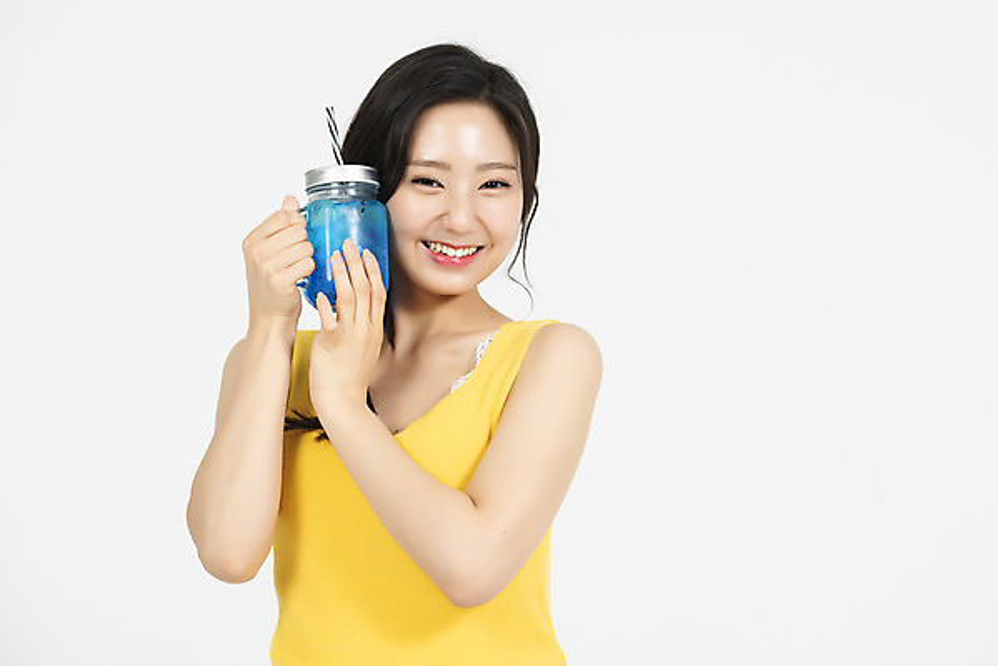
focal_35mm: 200
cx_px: 499
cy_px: 333
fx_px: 5547
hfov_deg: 10.3
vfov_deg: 6.9
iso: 100
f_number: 13
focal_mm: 200
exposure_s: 1/125
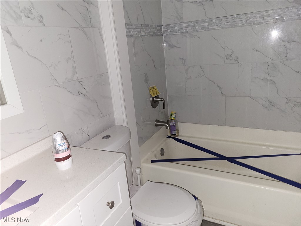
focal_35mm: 26
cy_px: 113
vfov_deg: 53.1
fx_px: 226
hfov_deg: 67.3
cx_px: 150
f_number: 1.8
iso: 125
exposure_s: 1/18.5
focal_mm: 5.4
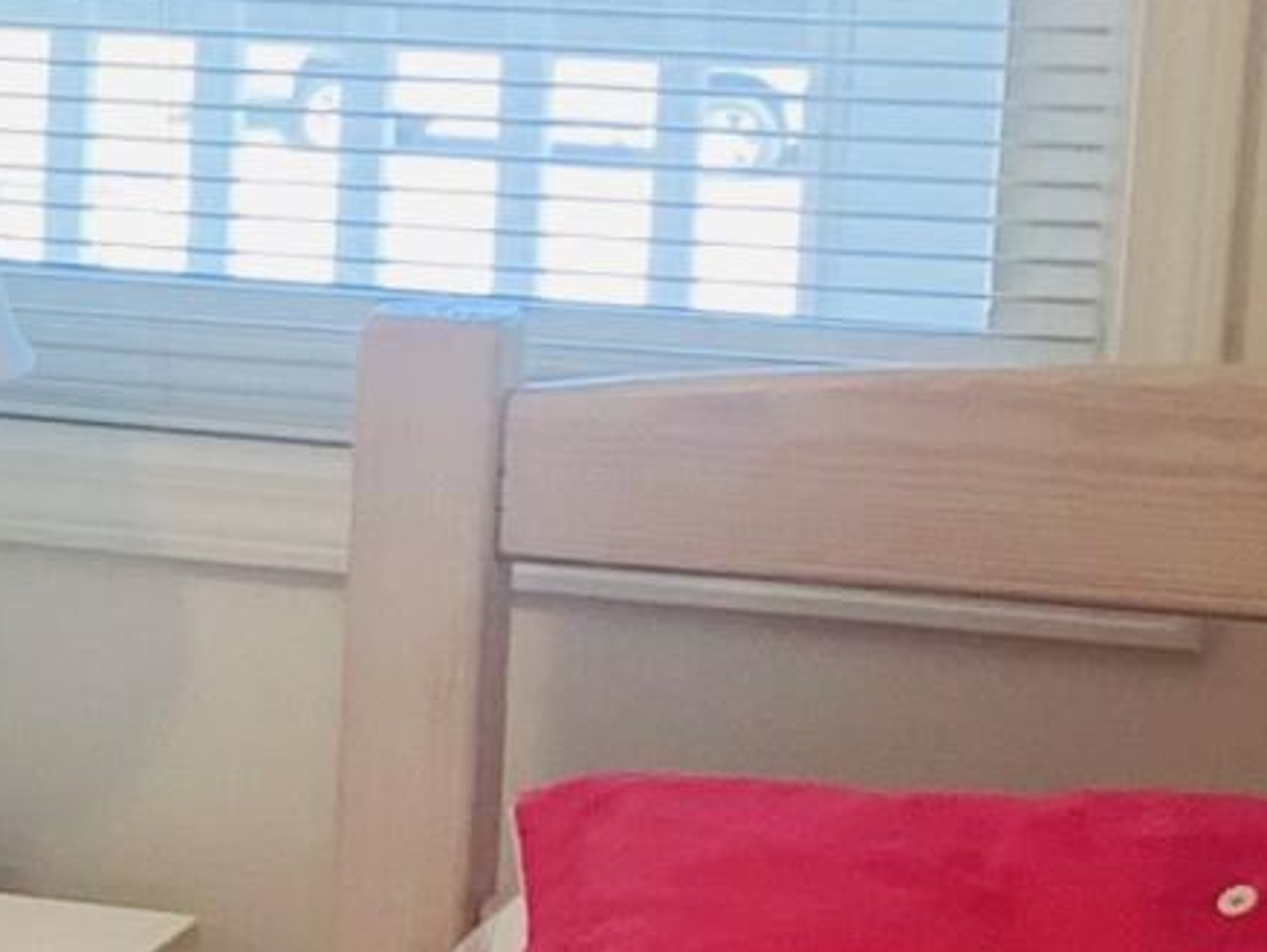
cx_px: -581
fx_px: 6519
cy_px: 784
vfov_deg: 8.3
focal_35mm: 178
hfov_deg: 10.7
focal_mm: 4.25
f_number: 1.8
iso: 80
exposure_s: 1/60
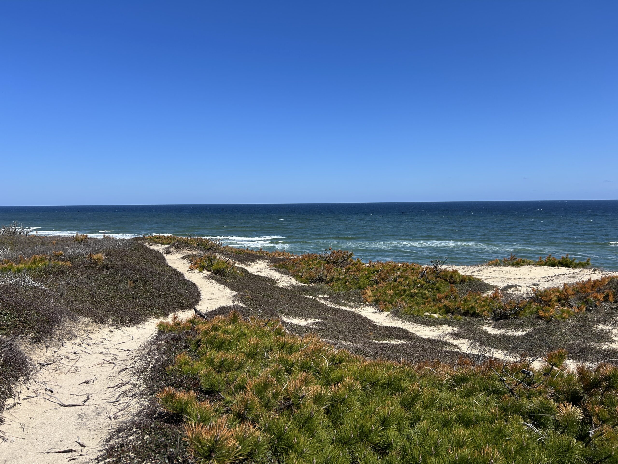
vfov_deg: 53.1
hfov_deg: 67.3
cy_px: 232
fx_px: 464
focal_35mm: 26
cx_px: 309
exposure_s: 1/5319
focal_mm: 5.7
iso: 50
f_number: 1.5
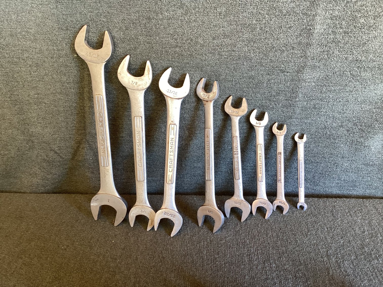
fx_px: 343
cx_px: 192
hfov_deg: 58.3
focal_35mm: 31
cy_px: 144
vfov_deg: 45.4
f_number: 2.4
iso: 160
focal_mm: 3.3
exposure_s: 1/60
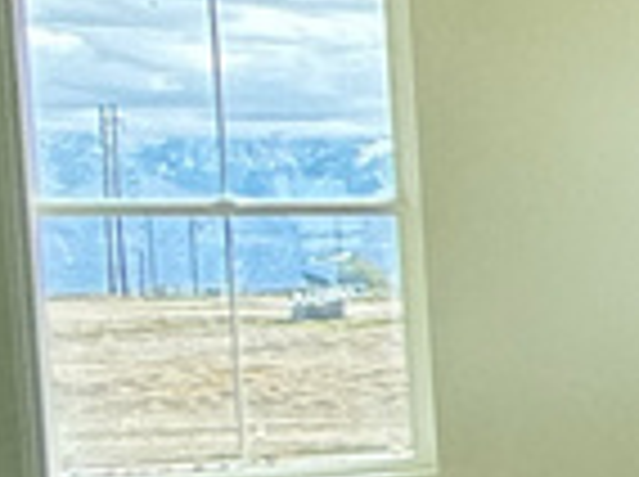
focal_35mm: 101
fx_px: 1861
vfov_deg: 14.6
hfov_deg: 9.5
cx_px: 2254
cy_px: 333
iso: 64
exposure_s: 1/237
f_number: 2.2
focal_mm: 2.22
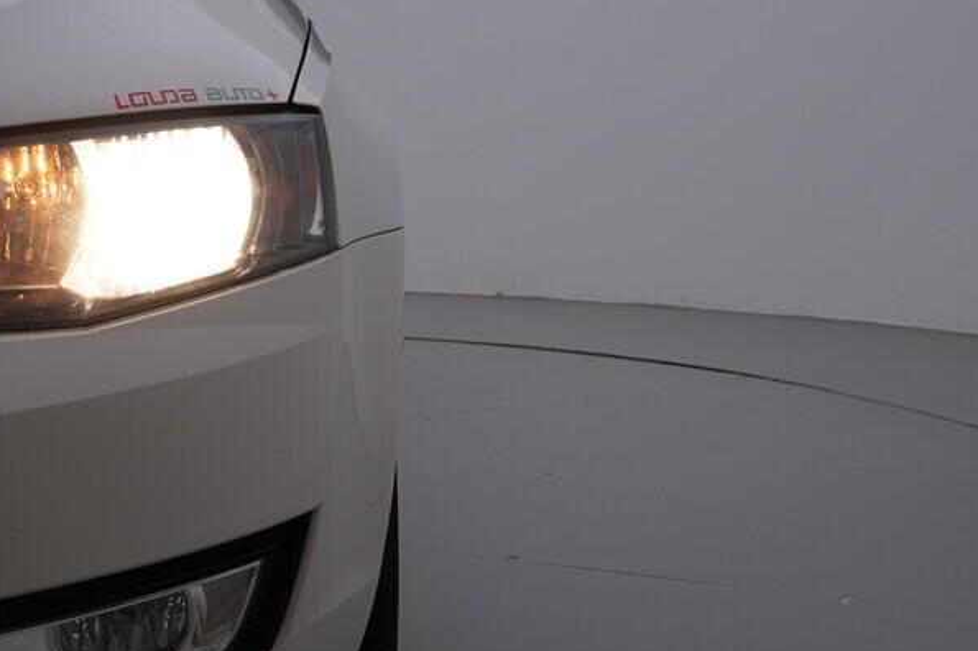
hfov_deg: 32.3
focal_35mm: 62
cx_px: 378
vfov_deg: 21.8
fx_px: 1683
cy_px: 417
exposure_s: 1/160
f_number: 5.6
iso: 125
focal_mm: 24
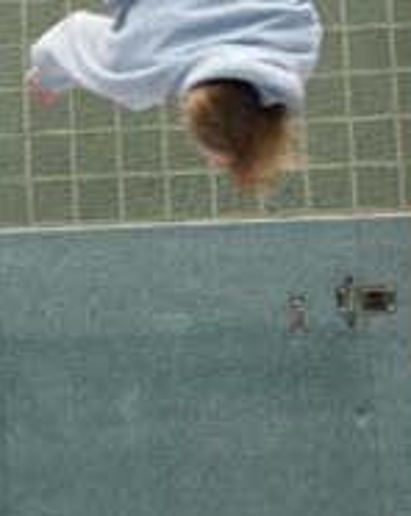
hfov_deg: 10.8
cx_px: -47
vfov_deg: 13.7
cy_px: 67
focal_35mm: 140
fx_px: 2136
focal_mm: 4.25
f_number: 1.8
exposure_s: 1/100
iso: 80
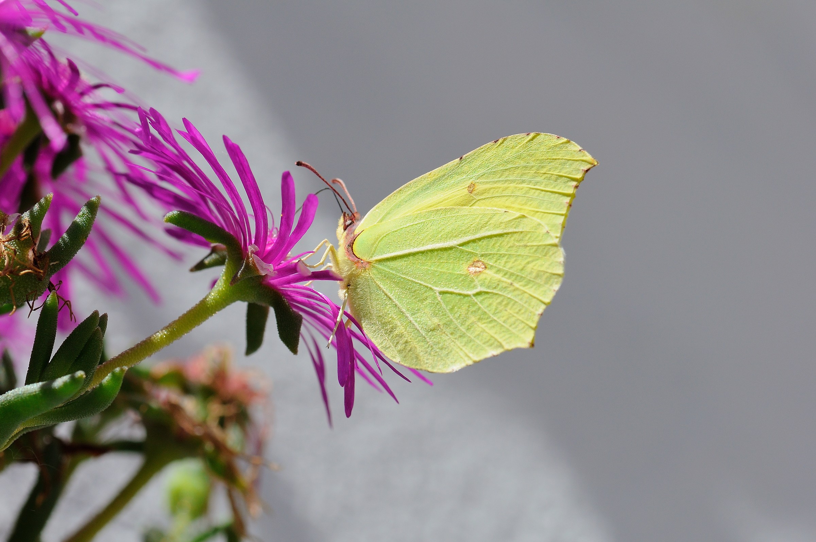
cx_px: 408
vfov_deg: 8.7
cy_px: 271
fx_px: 3566
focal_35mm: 158
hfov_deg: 13.1
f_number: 10
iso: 200
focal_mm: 105
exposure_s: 1/1000
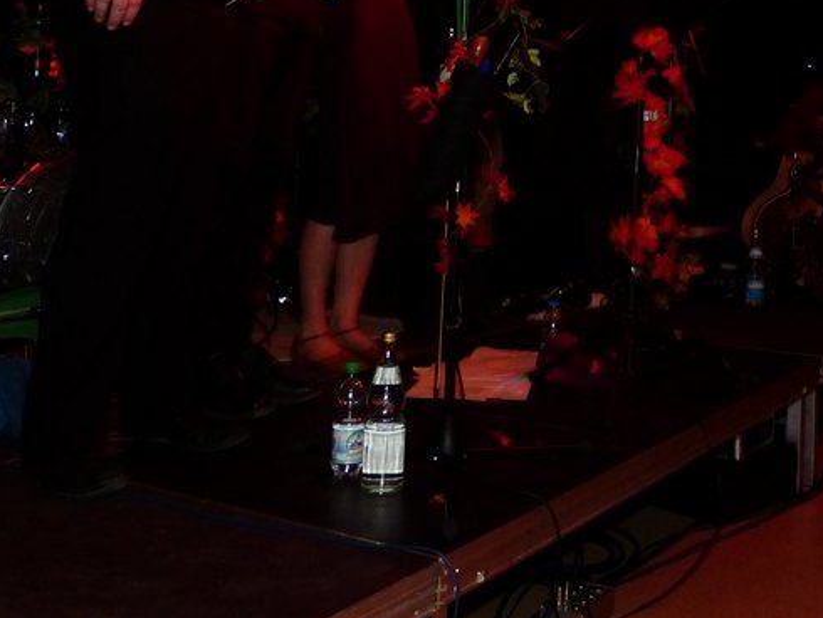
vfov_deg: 27.0
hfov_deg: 36.6
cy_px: 2
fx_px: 1213
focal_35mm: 51
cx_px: 621
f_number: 2.8
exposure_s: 1/60
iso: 400
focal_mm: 4.5
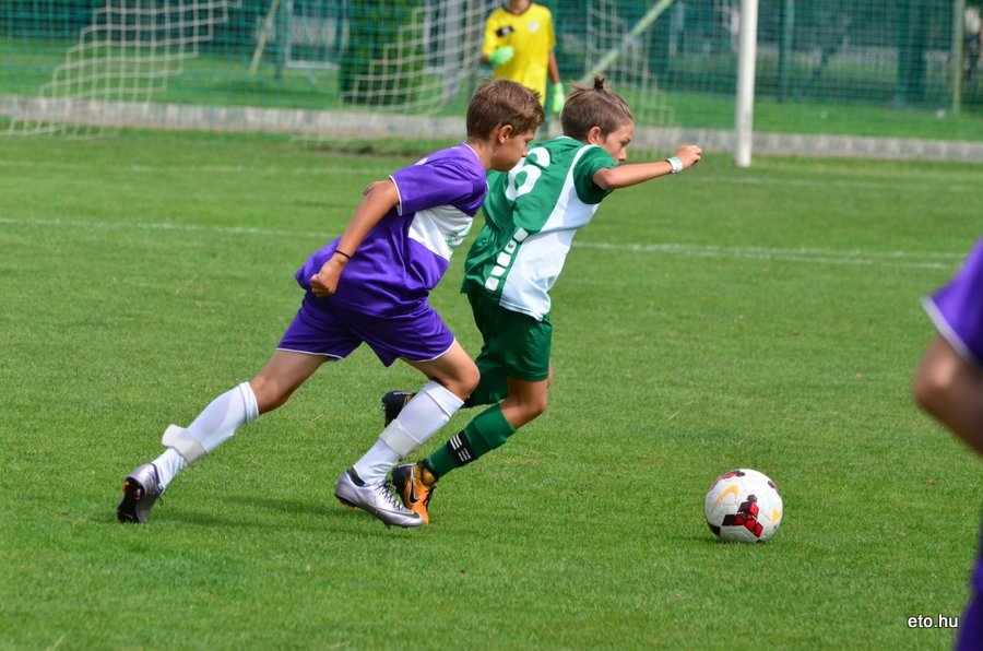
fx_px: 9809
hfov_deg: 5.7
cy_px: 326
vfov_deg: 3.8
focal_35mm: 360
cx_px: 492
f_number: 9
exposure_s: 1/5000
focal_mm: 240
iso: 2500
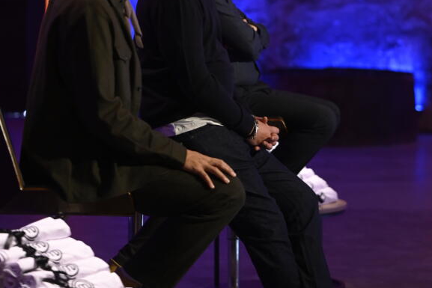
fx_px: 2268
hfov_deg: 10.9
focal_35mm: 189
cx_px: 235
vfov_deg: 7.2
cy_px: -4
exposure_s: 1/200
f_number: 2.8
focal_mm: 110
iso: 2000
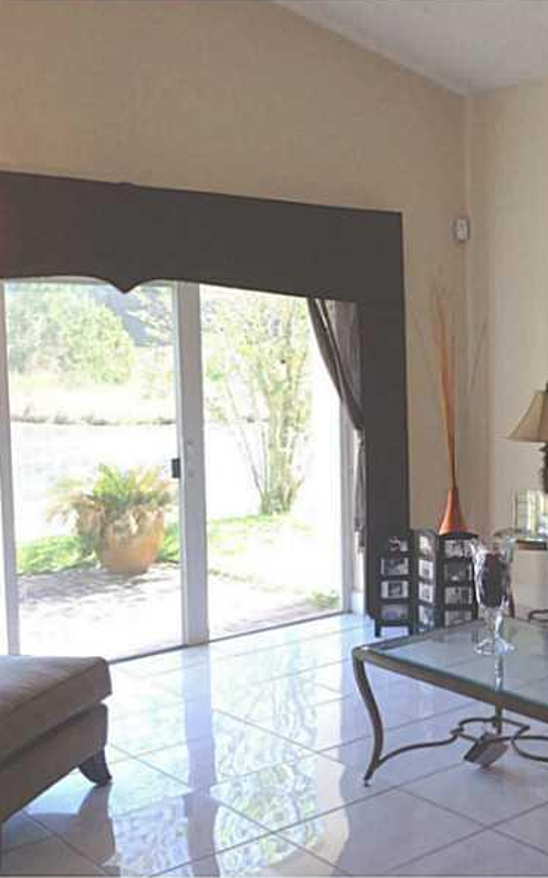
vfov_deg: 40.3
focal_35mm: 50
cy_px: 436
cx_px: 589
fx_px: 1195
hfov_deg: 24.3
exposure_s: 1/120
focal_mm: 4.28
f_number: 2.4
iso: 100
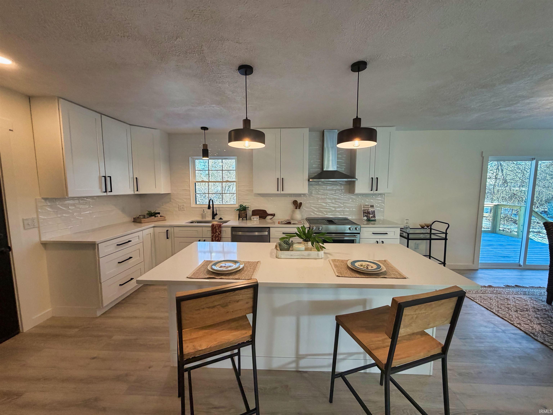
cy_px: 208
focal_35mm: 14
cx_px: 276
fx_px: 224
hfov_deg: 102.1
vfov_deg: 85.7
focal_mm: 2.22
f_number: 2.2
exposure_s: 1/120
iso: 160
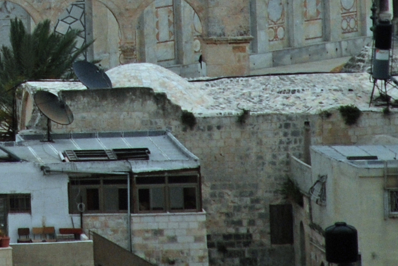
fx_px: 9907
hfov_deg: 2.3
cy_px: -319
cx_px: -239
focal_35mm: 895
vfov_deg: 1.5
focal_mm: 135
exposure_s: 1/1000
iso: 200
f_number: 5.6
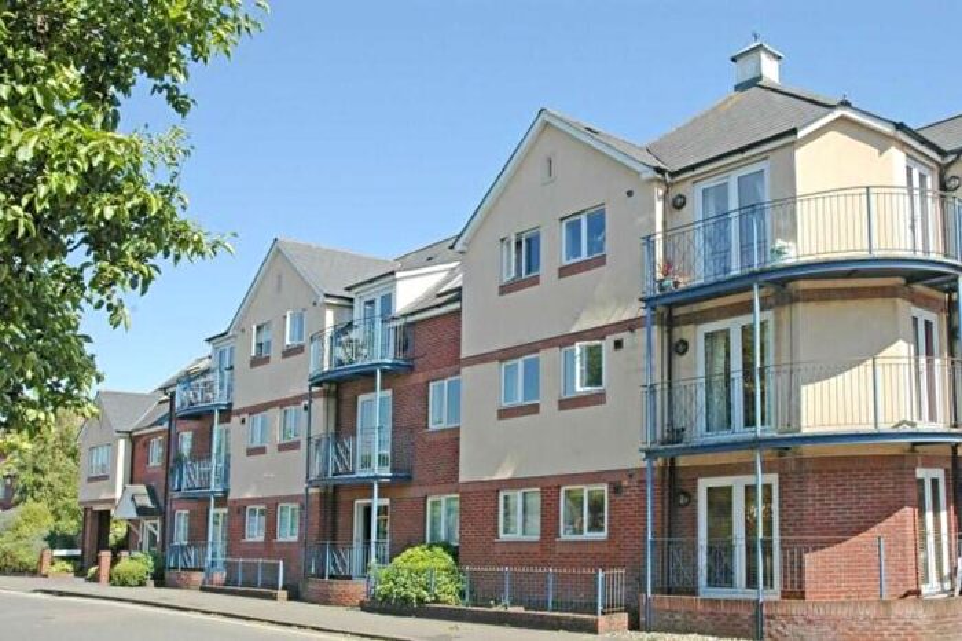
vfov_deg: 36.8
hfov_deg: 53.2
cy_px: 320
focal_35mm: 36
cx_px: 481
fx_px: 962
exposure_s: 1/125
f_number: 11
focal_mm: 24
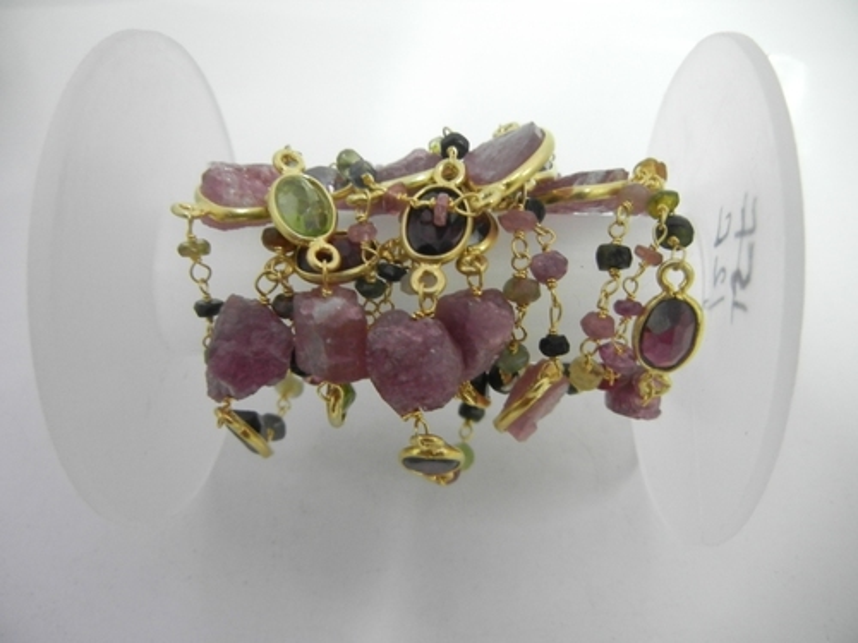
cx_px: 429
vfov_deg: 46.8
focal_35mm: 30
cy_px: 322
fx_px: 744
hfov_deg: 60.0
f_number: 3.5
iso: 200
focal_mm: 5.4
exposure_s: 1/3.4
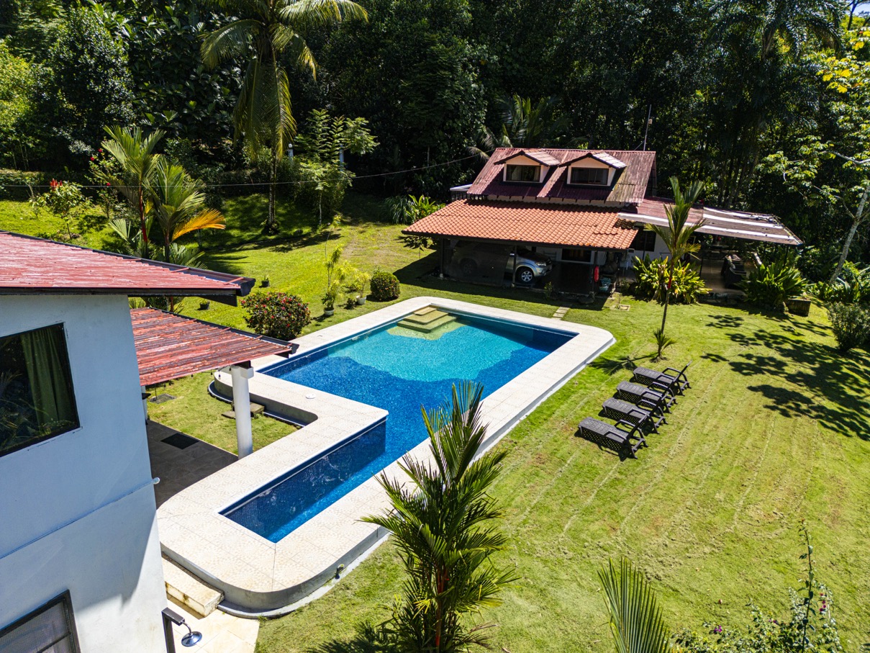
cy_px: 326
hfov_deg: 71.6
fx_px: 603
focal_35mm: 24
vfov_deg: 56.8
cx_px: 435
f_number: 1.7
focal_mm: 6.72
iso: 100
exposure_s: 1/2500
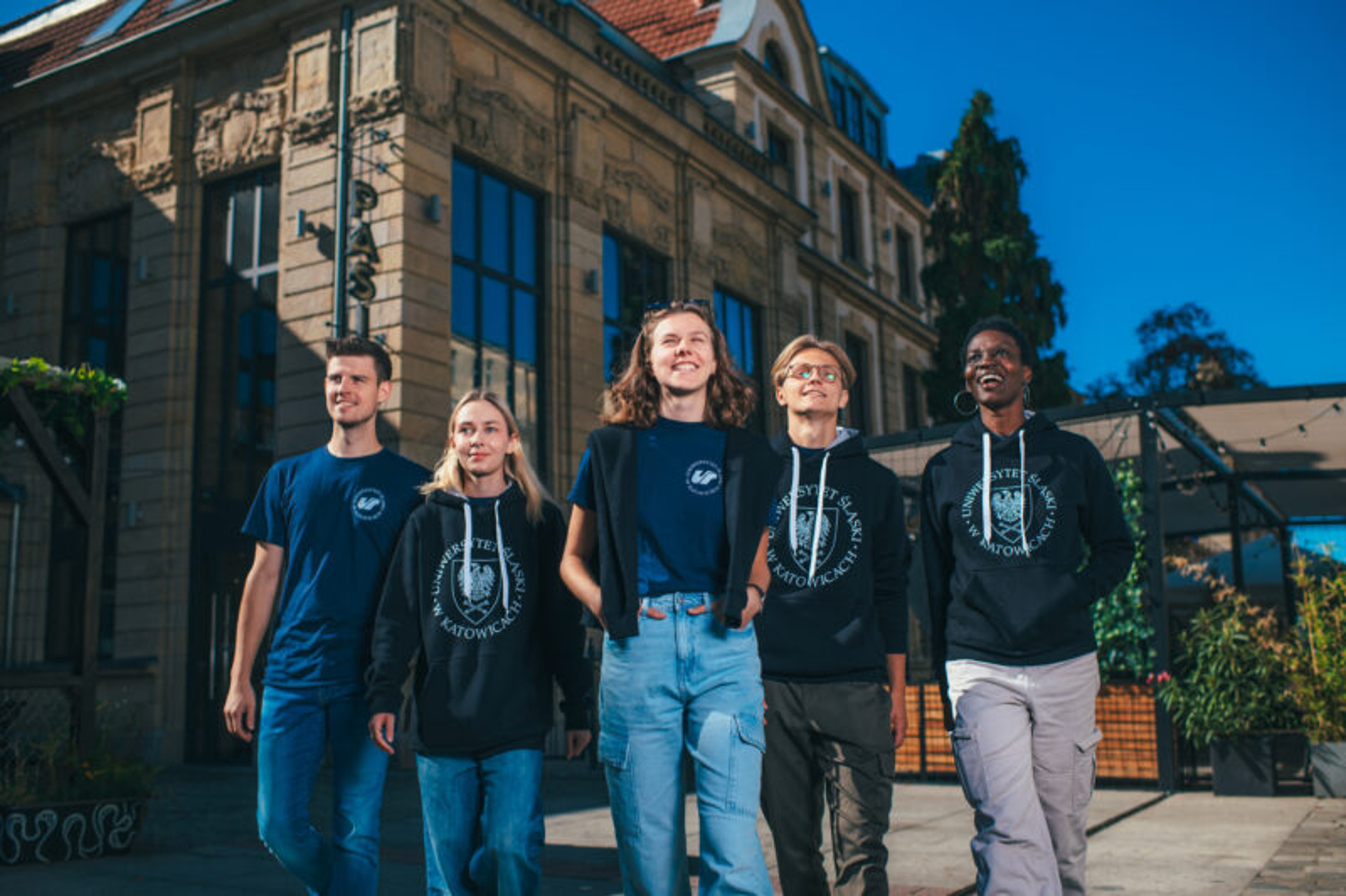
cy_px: 448
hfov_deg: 54.4
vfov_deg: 37.8
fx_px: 1308
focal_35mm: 35
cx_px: 673
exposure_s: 1/200
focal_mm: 35
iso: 125
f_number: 3.2
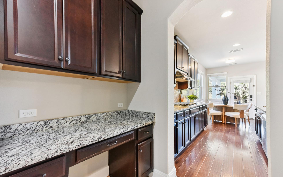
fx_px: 116
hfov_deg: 101.4
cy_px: 98
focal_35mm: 15
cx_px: 136
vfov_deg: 74.5
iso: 2000
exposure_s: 1/15
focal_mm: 14
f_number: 8
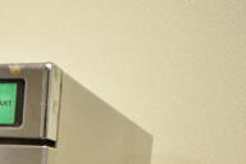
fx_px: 588
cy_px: 252
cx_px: -92
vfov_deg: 14.7
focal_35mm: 86
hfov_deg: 21.0
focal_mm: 18
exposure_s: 1/125
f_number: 3.5
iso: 900
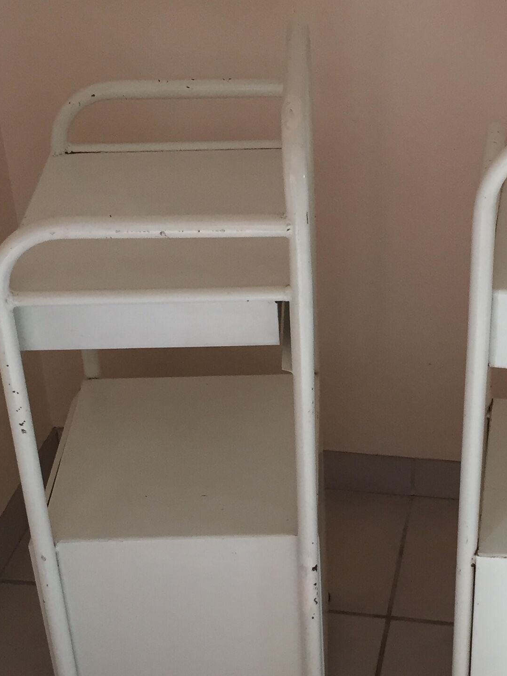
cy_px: 406
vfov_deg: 29.3
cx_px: 384
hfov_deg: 22.0
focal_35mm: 66
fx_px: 1289
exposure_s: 1/33
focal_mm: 4.15
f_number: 2.2
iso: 80
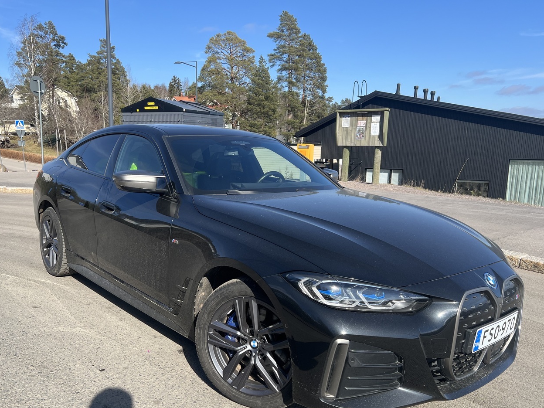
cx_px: 254
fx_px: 471
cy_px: 234
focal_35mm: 30
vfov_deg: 46.7
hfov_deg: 59.9
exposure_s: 1/2695
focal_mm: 5.7
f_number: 1.5
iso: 50
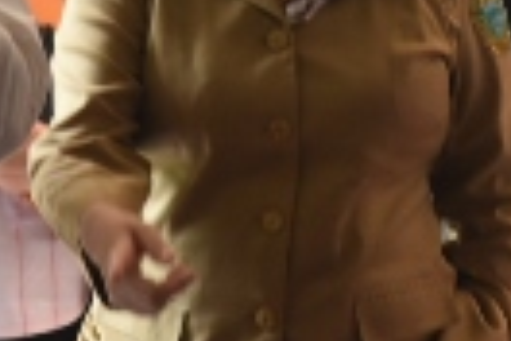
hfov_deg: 4.6
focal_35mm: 453
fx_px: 6430
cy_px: -39
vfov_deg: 3.0
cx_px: 341
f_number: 5.6
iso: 1600
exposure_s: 1/60
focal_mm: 92
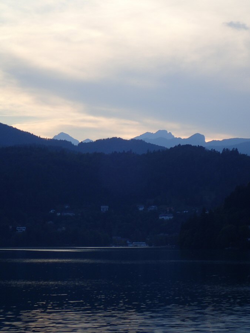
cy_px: 166
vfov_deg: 19.6
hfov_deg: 14.8
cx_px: 125
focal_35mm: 100
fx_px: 963
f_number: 4.9
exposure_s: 1/200
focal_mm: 18
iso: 125
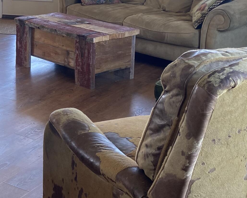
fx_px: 541
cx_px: 11
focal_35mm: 74
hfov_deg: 24.7
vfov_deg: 20.3
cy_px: 19
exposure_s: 1/60
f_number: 1.8
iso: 64
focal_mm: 4.25
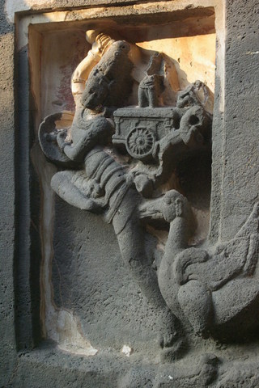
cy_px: 194
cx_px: 130
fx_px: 647
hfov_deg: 22.6
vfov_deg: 33.4
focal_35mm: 60
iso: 800
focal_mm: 40
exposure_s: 1/60
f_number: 4.5
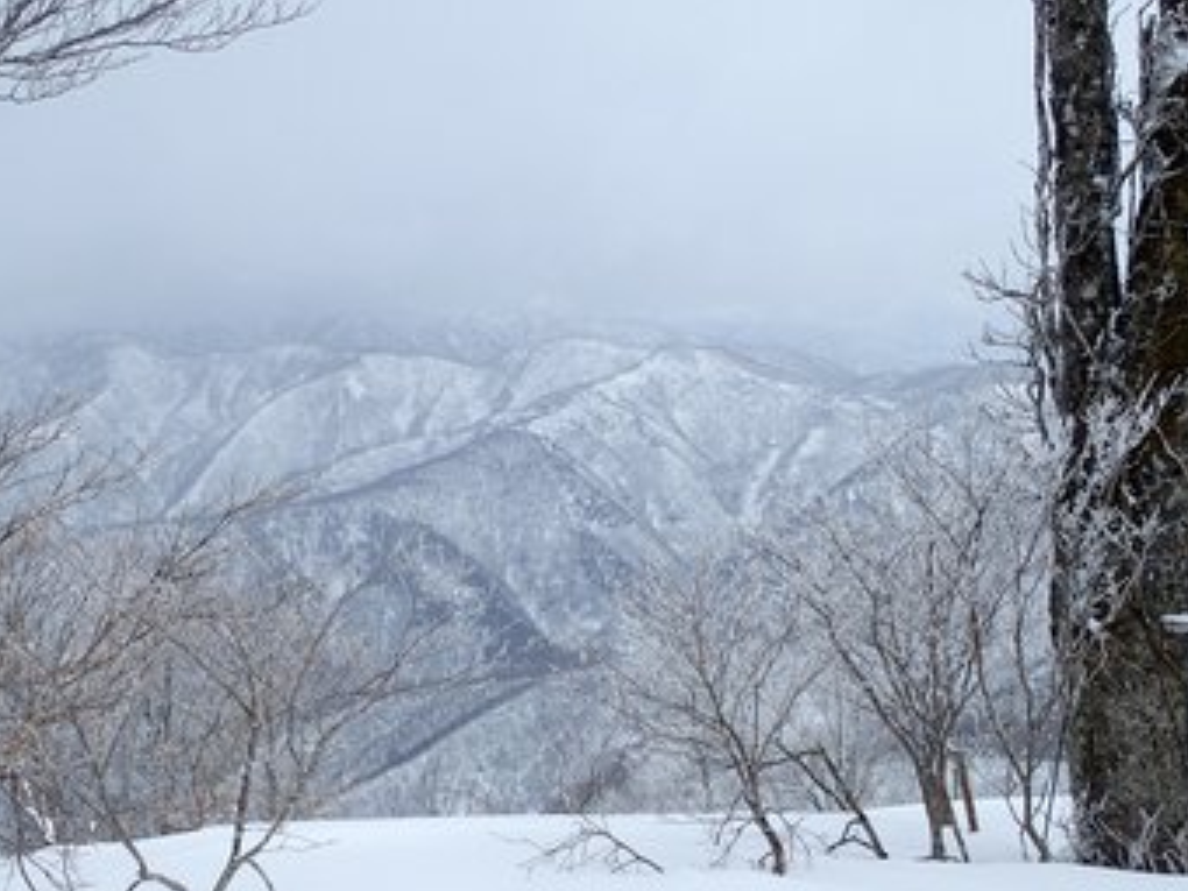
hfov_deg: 40.3
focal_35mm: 47
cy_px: 521
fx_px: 1613
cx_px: 500
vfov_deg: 30.8
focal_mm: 7.34
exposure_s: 1/160
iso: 100
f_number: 11
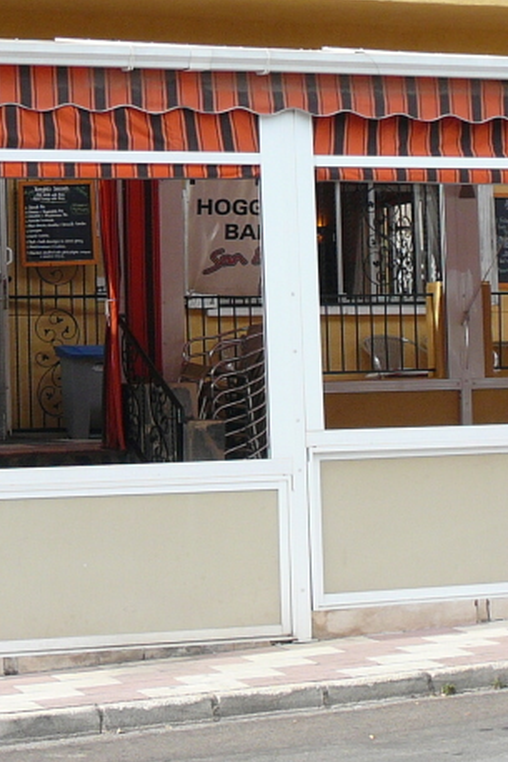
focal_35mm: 114
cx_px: 175
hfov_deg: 12.0
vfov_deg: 17.9
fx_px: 2415
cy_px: 216
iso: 80
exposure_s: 1/200
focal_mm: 7.3
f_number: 3.4
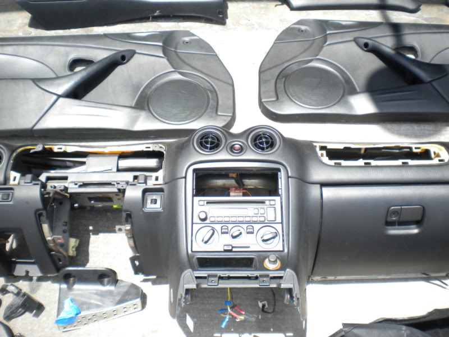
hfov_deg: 52.6
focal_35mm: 35
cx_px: 224
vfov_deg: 40.7
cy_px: 168
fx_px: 454
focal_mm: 6.3
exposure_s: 1/229
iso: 80
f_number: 4.6
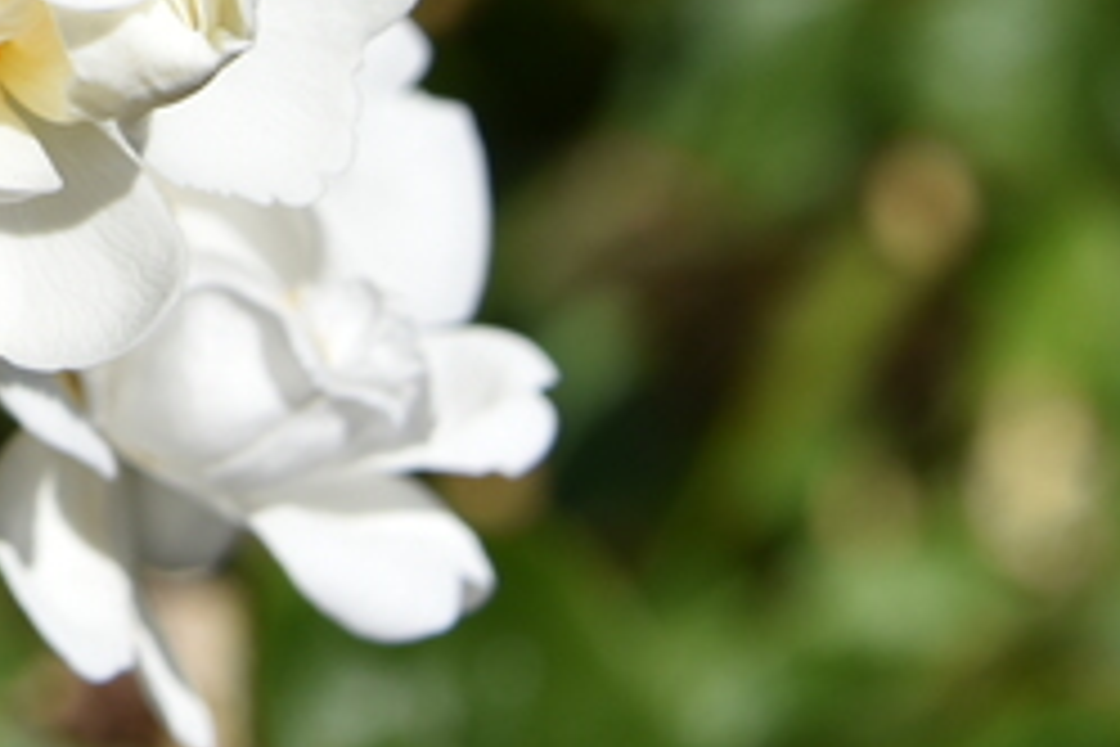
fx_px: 13128
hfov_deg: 4.9
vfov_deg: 3.2
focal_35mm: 422
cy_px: -495
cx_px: -450
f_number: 10
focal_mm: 82
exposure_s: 1/400
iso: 100
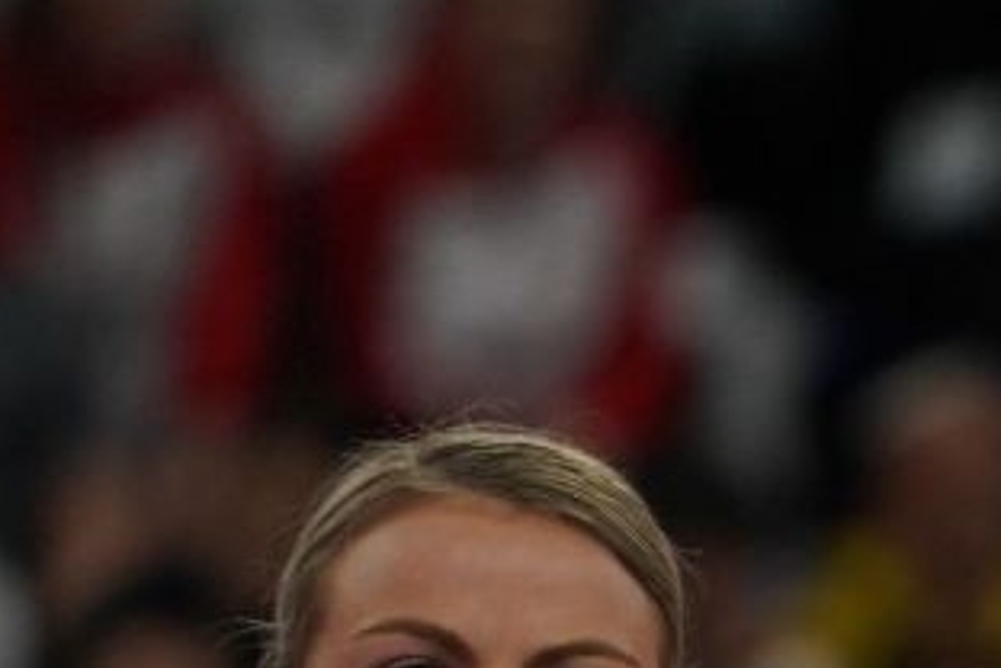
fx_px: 32085
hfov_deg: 1.8
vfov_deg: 1.2
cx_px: 1614
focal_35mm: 1154
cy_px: 1786
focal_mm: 200
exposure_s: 1/1000
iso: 1000
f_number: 2.8
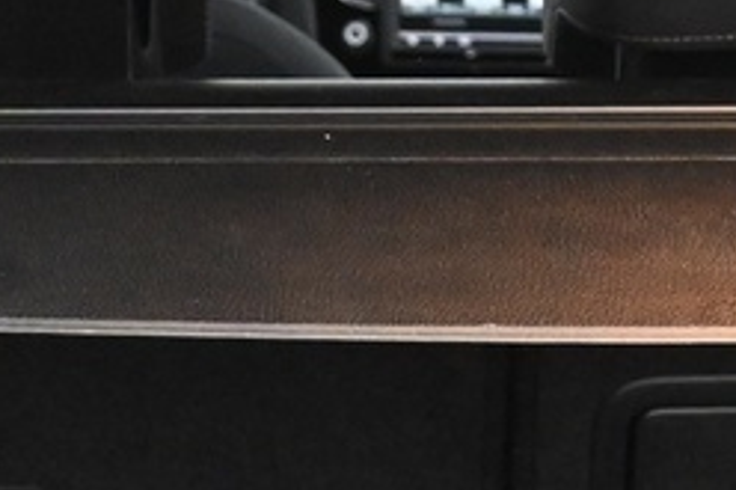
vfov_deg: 6.6
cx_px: 1036
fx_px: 4104
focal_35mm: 201
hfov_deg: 10.0
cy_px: 1075
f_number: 3.8
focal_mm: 20.5
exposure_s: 1/30
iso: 2800
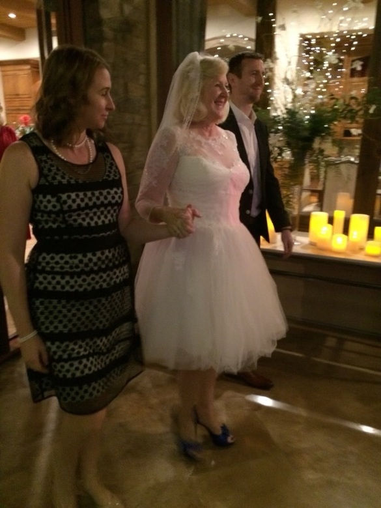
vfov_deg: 61.7
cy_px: 254
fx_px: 426
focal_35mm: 29
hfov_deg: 48.2
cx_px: 190
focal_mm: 4.15
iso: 500
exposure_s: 1/15
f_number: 2.2
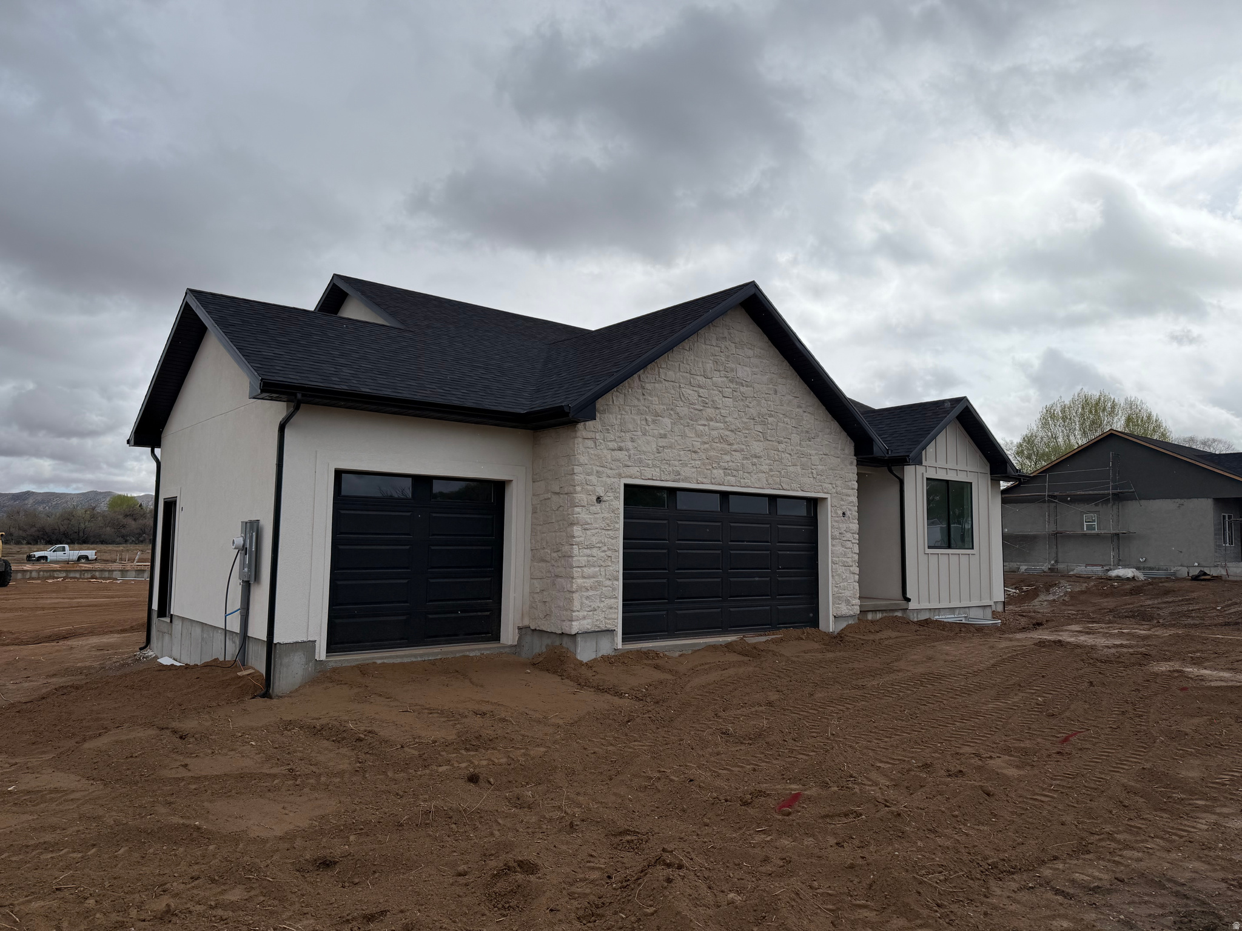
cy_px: 466
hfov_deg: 71.6
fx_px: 861
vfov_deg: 56.8
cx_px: 621
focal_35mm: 24
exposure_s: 1/8130
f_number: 1.78
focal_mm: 6.76
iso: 80
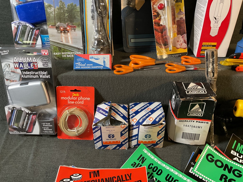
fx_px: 204
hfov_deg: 61.7
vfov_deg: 48.2
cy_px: 91
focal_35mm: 29
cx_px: 122
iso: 125
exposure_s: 1/60
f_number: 1.8
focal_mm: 3
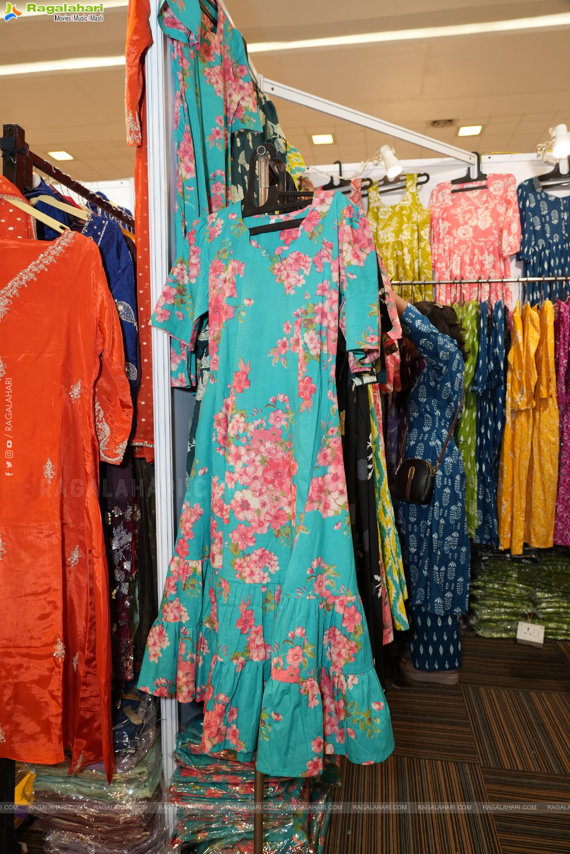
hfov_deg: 53.1
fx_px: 570
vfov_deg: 73.7
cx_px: 285
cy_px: 427
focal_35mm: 24
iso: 1000
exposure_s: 1/125
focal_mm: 24
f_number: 5
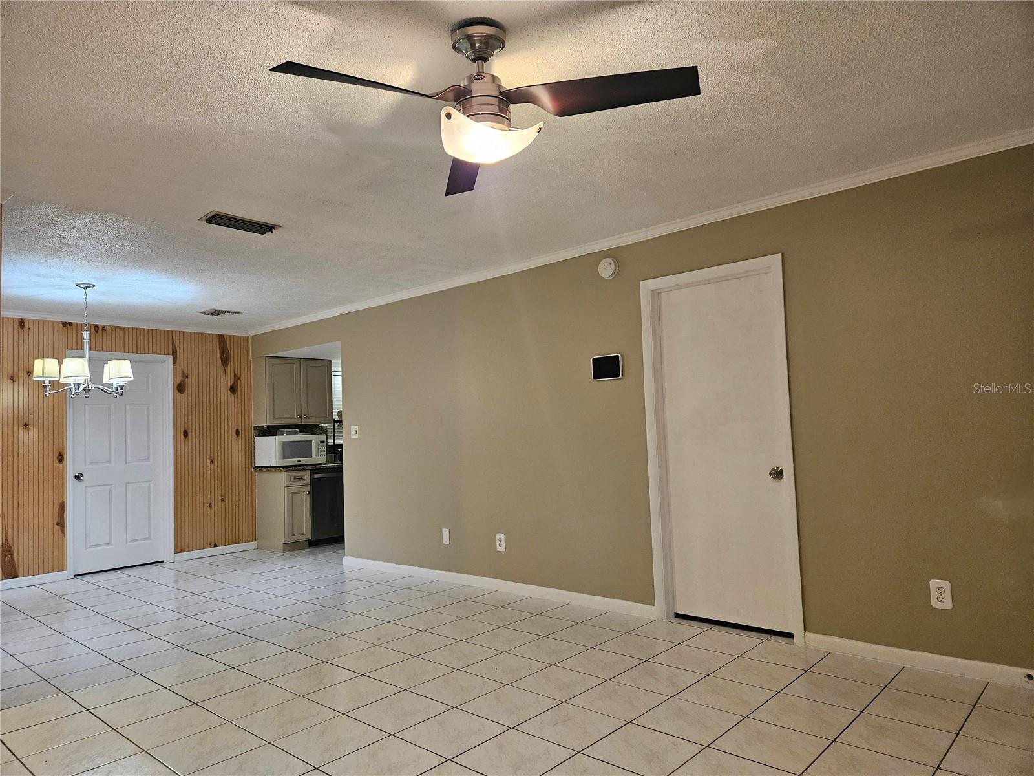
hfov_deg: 73.9
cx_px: 517
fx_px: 687
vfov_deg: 58.9
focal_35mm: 23
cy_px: 388
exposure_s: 1/120
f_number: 1.8
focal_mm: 5.4
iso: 500
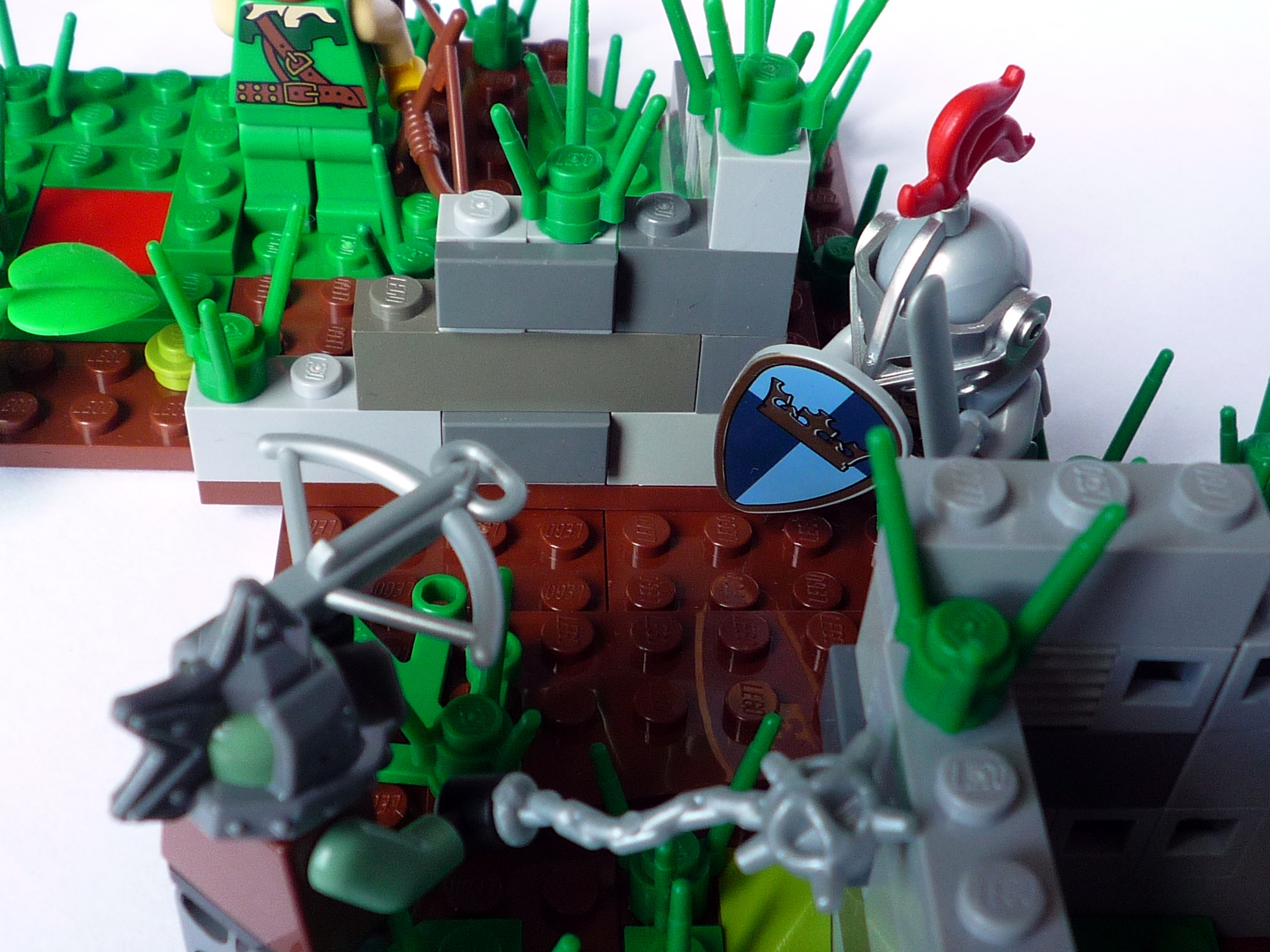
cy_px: 476
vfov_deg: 31.5
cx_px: 635
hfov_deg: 41.2
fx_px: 1688
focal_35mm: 46
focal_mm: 4.5
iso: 100
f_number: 2.8
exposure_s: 1/30
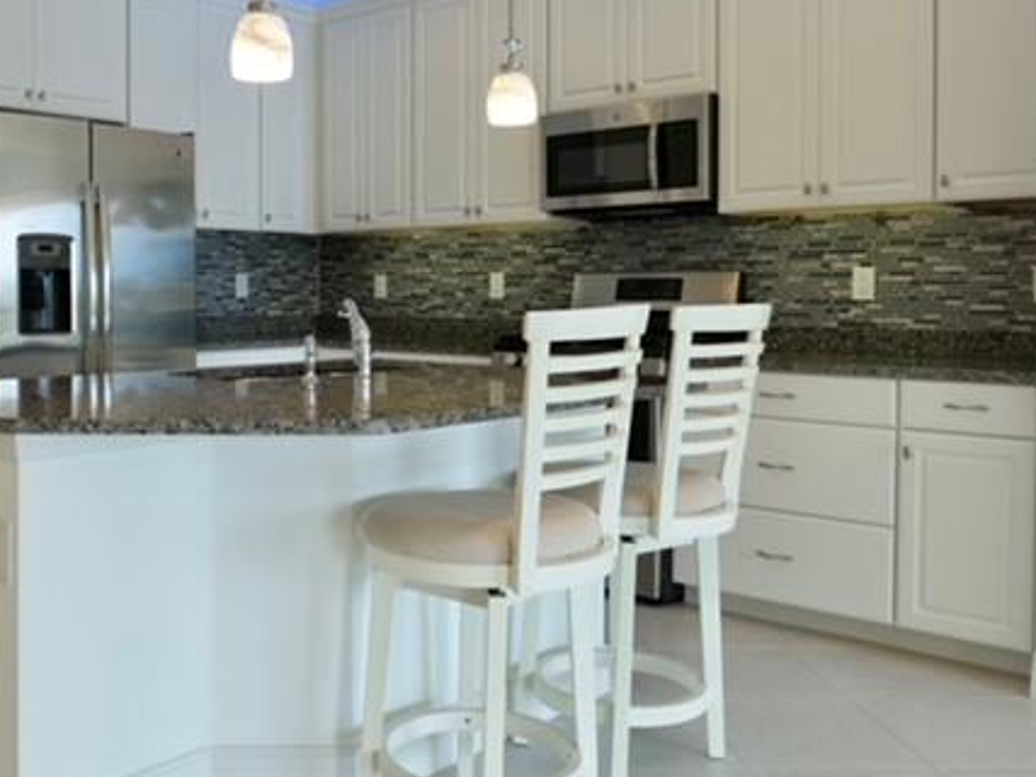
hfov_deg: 50.5
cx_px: 352
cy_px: 311
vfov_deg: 39.5
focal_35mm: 36
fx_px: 1077
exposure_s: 1/100
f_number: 4
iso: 400
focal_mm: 12
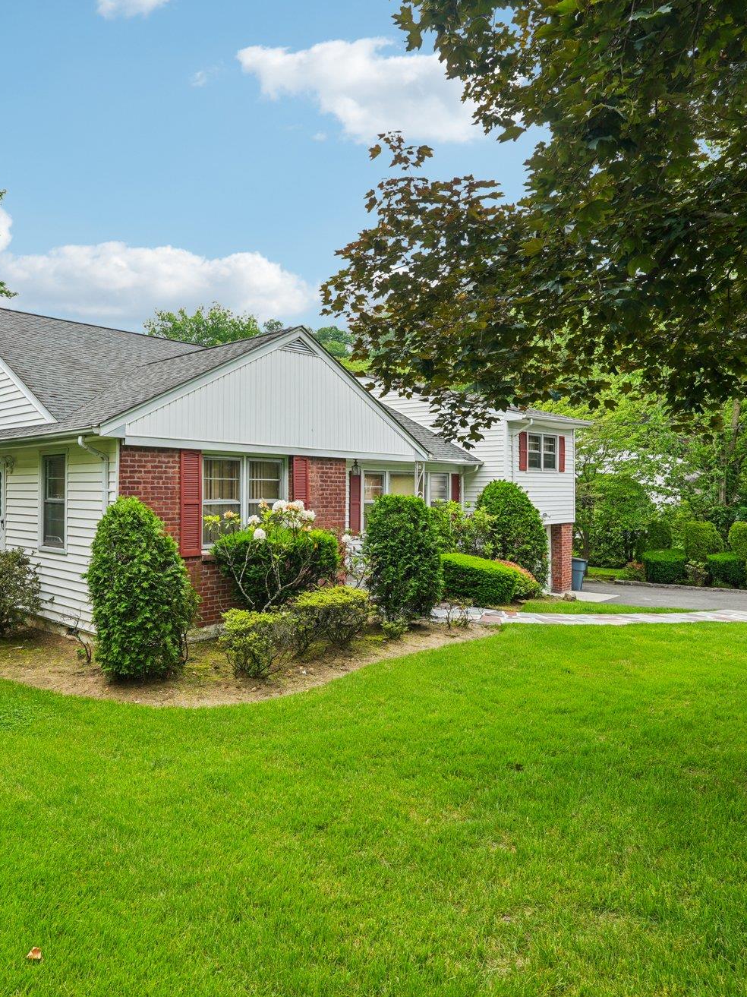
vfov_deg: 71.6
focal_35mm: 24
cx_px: 292
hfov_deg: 56.3
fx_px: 691
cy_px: 481
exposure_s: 1/30
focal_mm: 16
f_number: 9
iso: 100
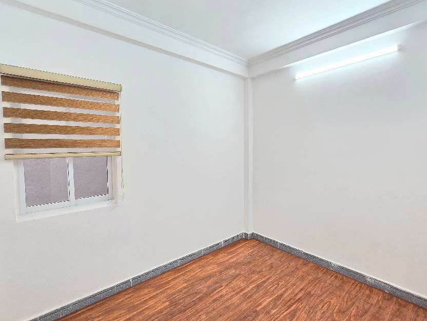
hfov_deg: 94.5
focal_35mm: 16
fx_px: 197
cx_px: 222
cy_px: 158
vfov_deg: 78.1
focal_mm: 2.2
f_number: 2.2
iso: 80
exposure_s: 1/50
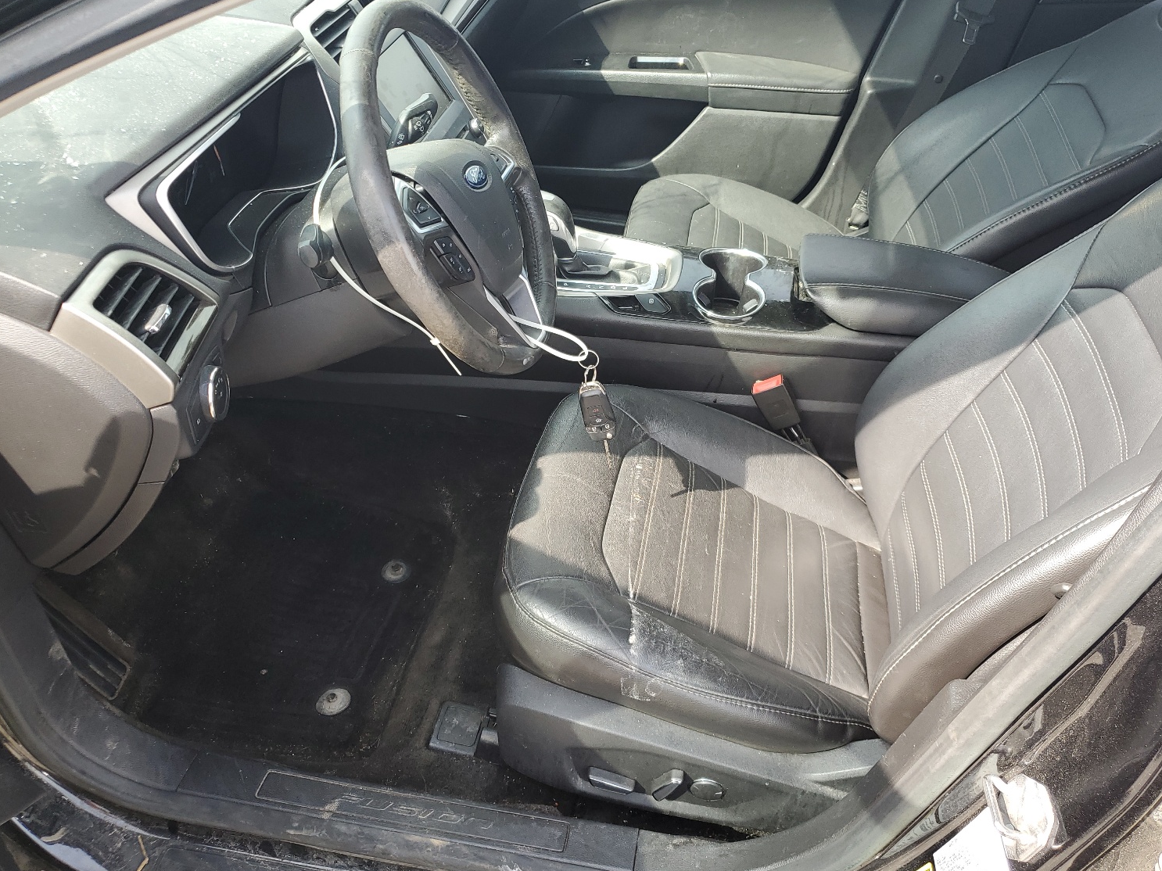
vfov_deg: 49.7
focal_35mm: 28
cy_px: 452
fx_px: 940
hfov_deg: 63.4
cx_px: 619
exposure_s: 1/278
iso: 50
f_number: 1.5
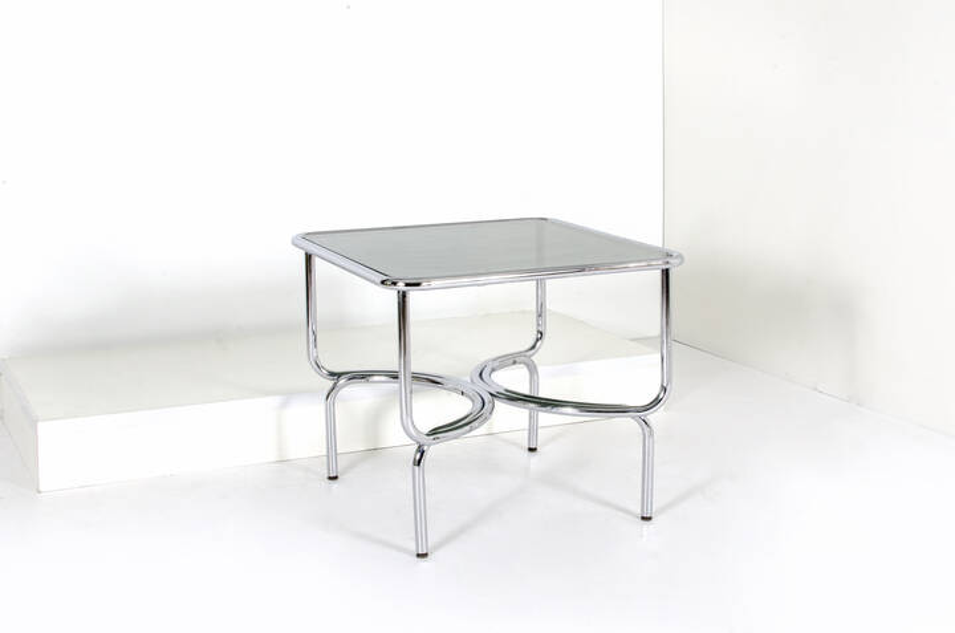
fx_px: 1390
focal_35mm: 52
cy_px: 316
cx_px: 478
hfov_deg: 37.9
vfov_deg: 25.6
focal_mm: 35
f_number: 20
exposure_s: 1/160
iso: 100
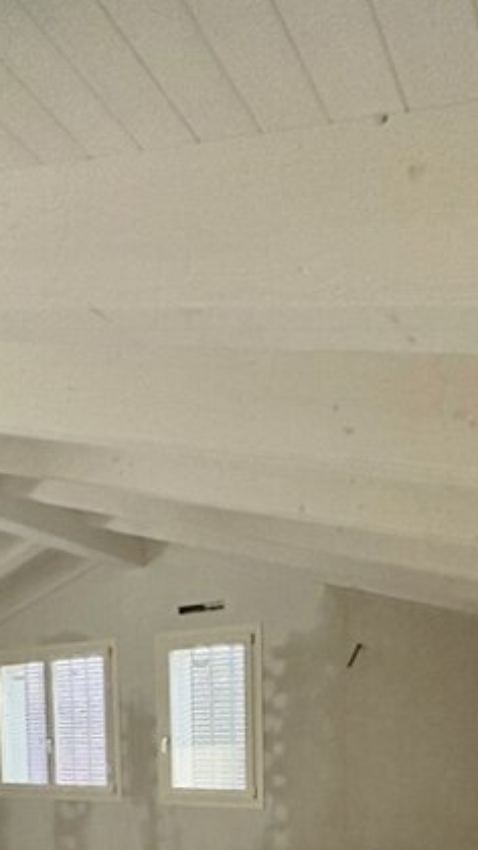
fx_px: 677
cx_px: 261
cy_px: 789
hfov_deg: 38.9
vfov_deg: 54.6
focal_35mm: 30
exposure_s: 1/30
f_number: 2.2
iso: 1600
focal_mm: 2.22
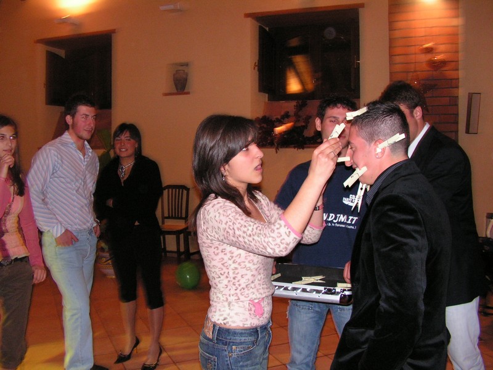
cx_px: 246
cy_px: 185
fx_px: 513
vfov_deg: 39.7
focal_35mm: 36
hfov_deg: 51.4
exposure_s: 1/40
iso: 200
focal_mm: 6
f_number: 3.2
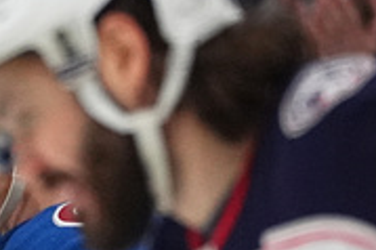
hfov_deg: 1.3
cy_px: 337
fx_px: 16821
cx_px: -408
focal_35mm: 1612
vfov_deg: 0.9
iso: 6400
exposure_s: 1/2000
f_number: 5.6
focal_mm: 281
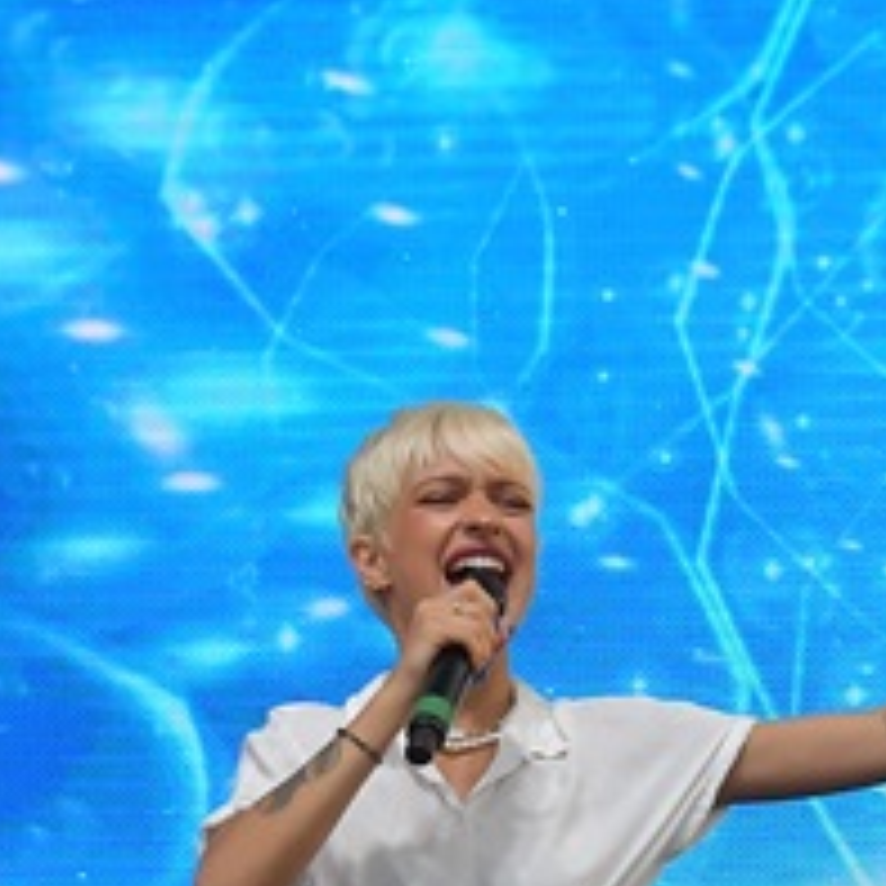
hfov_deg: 7.2
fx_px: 6921
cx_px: 1291
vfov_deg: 7.3
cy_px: 1010
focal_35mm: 239
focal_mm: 36
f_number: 5.6
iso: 400
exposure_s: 1/200
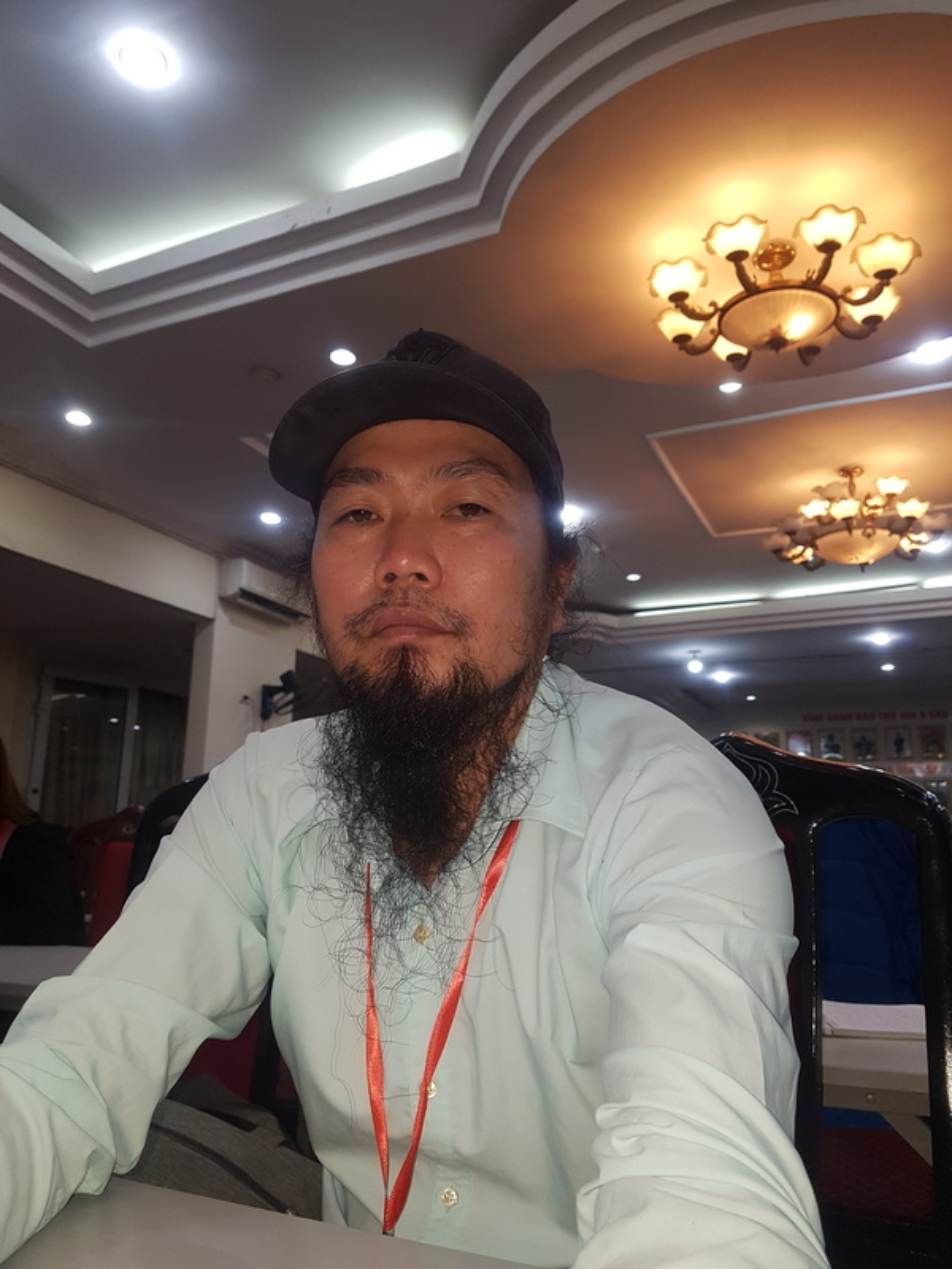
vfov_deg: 67.3
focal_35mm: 26
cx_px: 476
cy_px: 634
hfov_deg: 53.1
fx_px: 953
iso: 100
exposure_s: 1/100
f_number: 1.7
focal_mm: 4.2
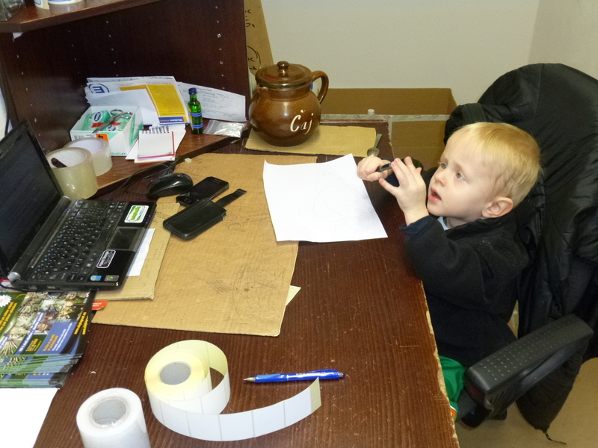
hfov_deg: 54.0
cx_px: 299
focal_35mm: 34
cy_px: 224
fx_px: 587
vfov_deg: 41.8
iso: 400
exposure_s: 1/60
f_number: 3.5
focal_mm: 6
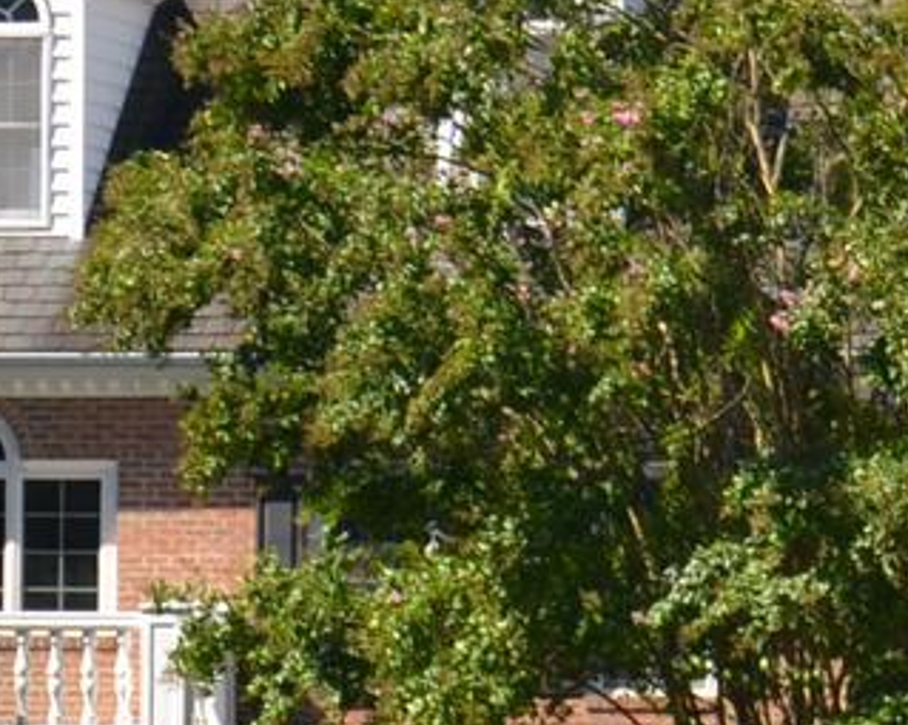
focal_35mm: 631
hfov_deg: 3.1
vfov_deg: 2.5
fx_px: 16952
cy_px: 415
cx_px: 393
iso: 100
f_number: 6.3
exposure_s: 1/250
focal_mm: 70
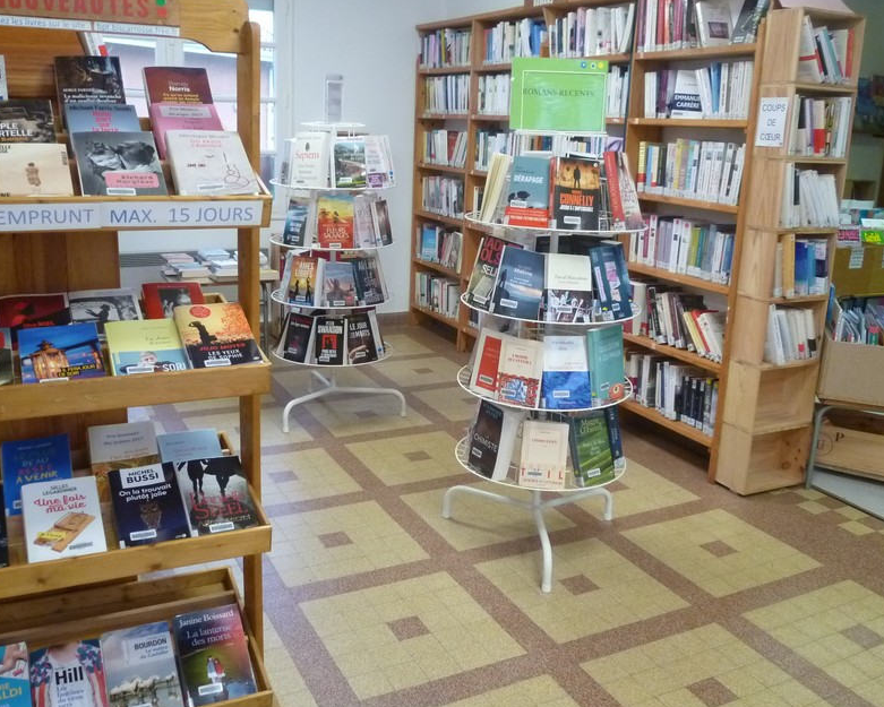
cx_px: 447
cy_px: 351
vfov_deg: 45.8
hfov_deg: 55.7
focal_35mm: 32
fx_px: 837
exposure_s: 1/30
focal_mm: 4.5
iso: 320
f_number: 2.8
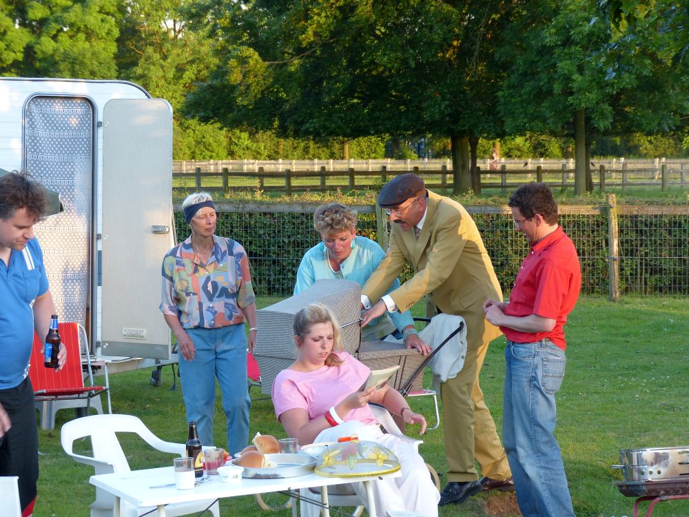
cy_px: 258
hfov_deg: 17.0
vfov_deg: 12.8
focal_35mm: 116
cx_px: 344
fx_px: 2309
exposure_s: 1/100
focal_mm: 20.9
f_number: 2.8
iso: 100
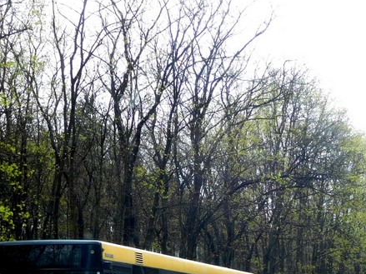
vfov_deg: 17.8
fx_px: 867
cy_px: 223
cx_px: 188
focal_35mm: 82
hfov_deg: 23.8
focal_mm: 7.1
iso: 125
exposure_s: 1/200
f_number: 3.9
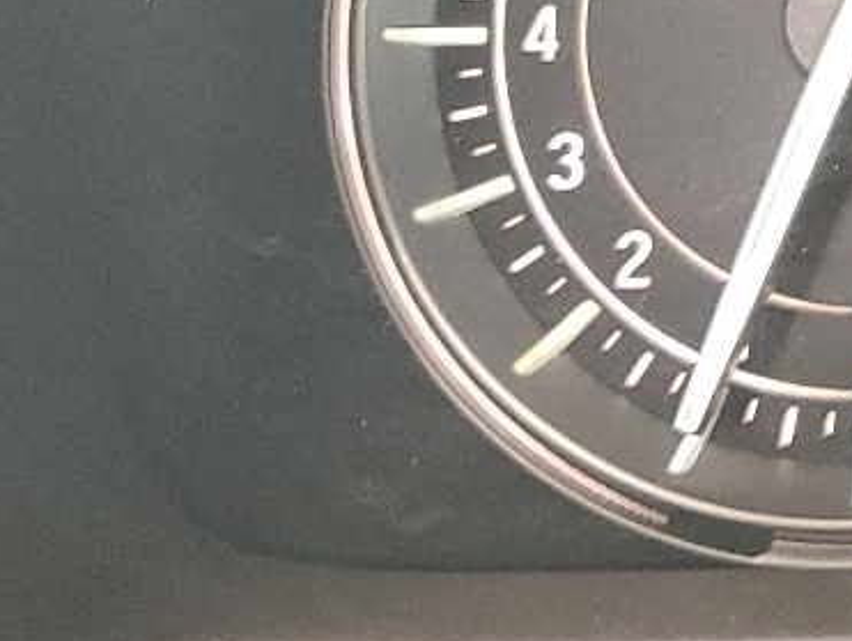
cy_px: -175
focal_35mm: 112
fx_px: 2759
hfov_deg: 14.9
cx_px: 1617
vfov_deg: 12.8
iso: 172
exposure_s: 1/60.2
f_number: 1.5
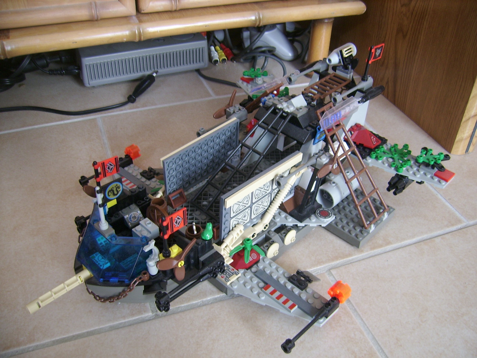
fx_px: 482
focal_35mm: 35
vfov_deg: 40.7
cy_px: 179
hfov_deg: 52.6
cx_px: 238
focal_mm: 5.95
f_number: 2.8
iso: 100
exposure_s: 1/8
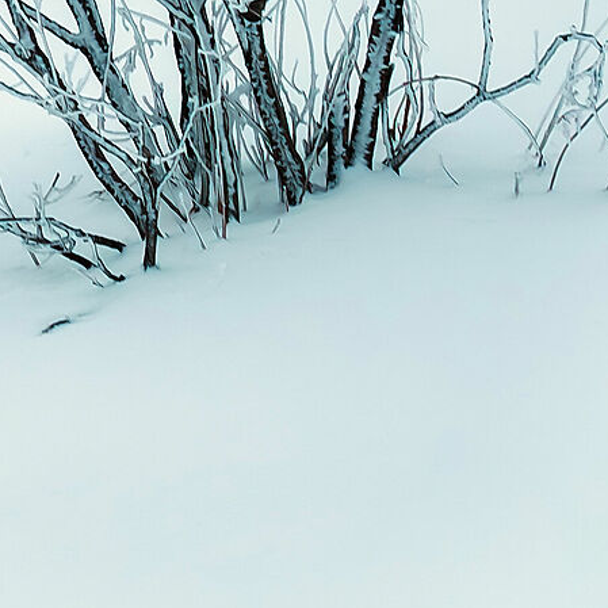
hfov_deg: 6.1
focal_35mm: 277
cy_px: -272
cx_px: -673
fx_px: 5504
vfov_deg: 6.3
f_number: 5.6
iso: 125
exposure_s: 1/125
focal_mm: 22.38
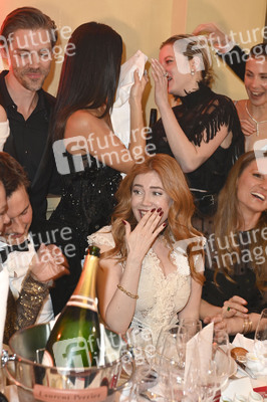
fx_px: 735
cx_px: 134
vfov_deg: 30.5
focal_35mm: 66
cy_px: 201
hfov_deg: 20.6
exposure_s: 1/30
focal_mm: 66
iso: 2000
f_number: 5.6
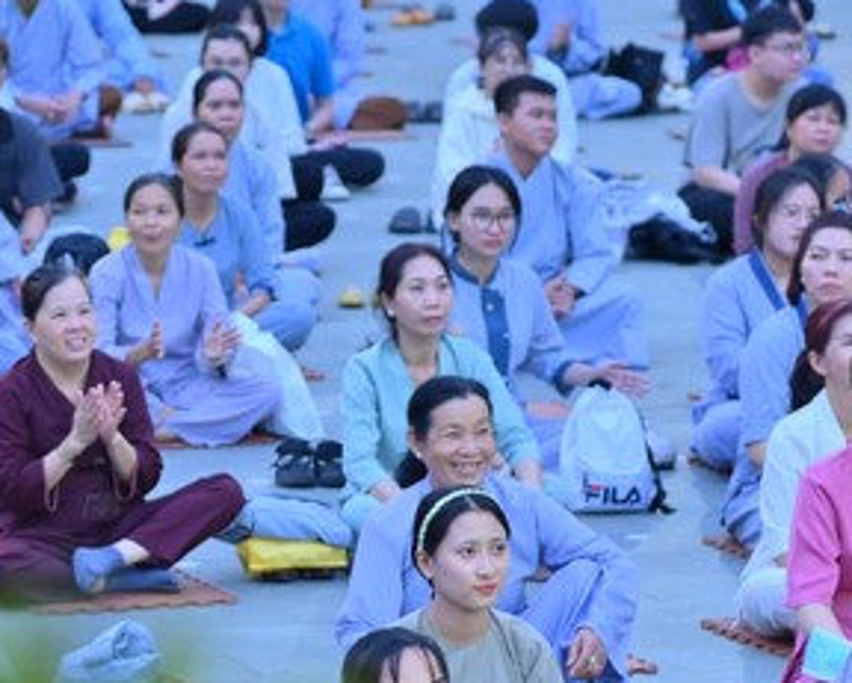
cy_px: 569
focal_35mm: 254
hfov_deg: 7.6
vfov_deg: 6.1
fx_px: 6411
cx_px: 228
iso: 1000
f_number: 4.5
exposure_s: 1/100
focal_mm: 120
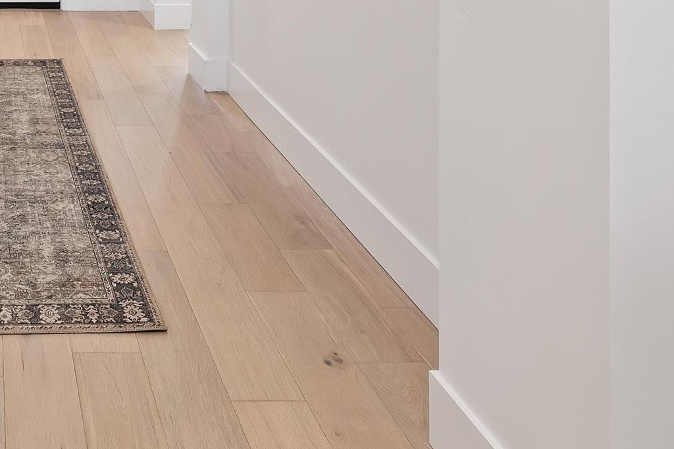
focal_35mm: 45
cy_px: -190
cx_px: -18
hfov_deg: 38.2
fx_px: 843
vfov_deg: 24.5
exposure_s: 1/20
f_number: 6.3
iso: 320
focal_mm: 15
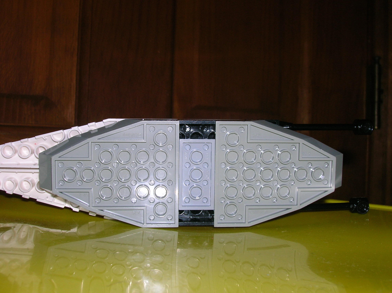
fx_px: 475
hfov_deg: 44.8
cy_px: 146
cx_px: 196
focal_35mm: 42
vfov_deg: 34.3
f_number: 5.2
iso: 50
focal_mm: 7
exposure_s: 1/60.1
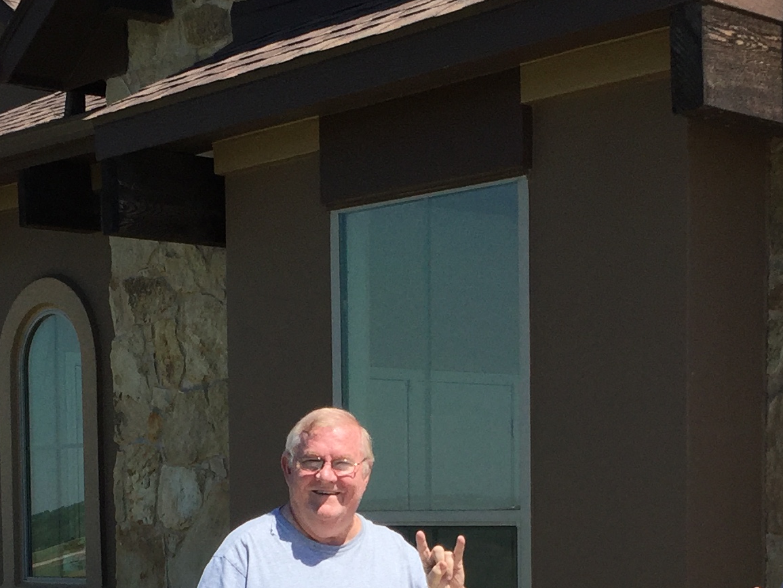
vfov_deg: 17.4
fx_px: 1855
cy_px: 640
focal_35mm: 82
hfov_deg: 23.8
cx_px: 330
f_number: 2.2
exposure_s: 1/2475
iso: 32
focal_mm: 4.15
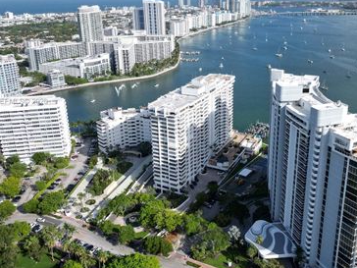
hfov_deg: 55.2
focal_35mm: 33
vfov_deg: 42.6
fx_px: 340
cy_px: 102
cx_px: 197
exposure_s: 1/3200
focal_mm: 6.72
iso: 110
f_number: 1.7
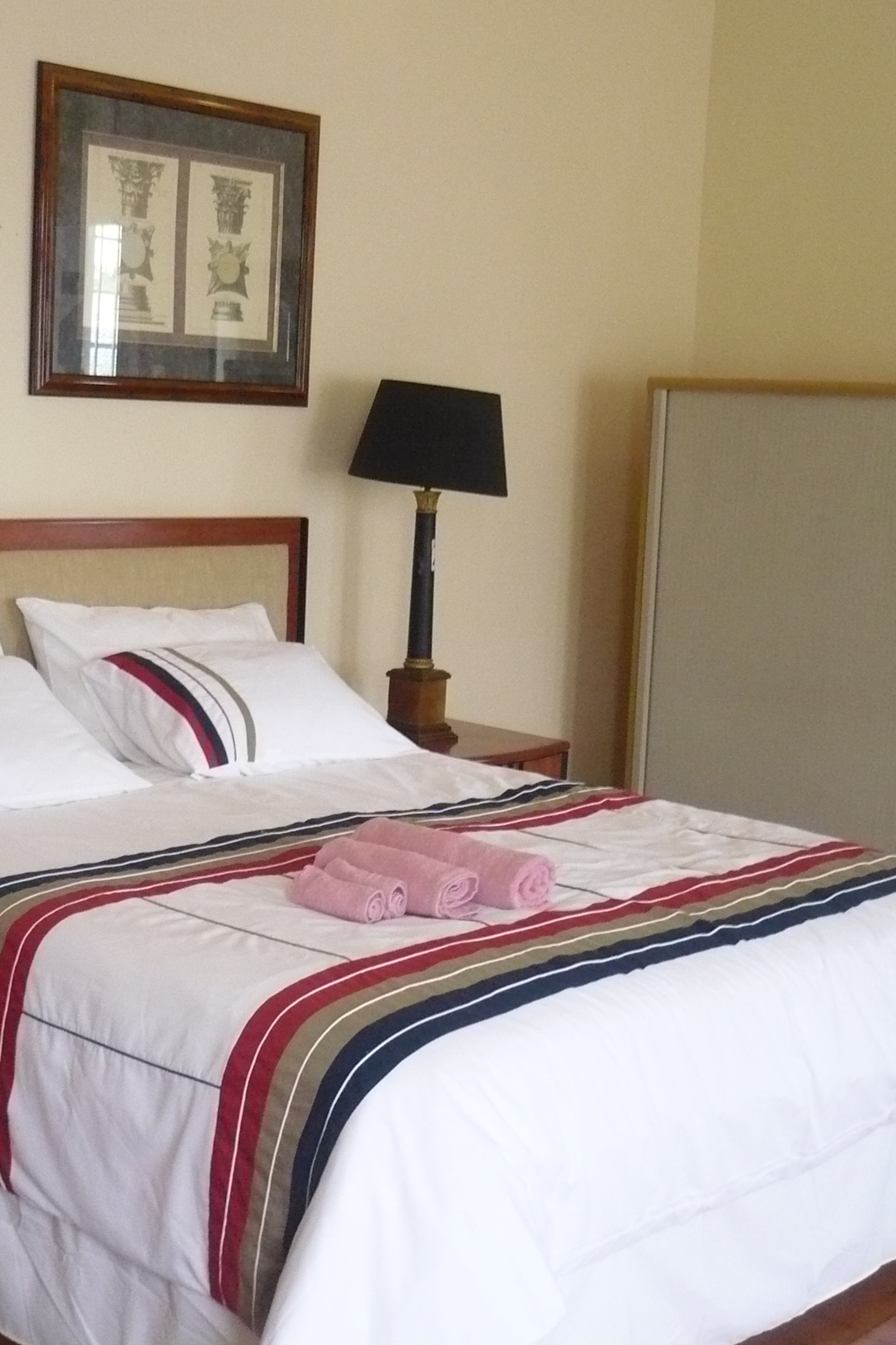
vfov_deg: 40.3
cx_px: 353
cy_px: 668
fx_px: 1829
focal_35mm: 49
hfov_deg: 27.5
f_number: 2.8
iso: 320
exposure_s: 1/30
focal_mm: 5.8
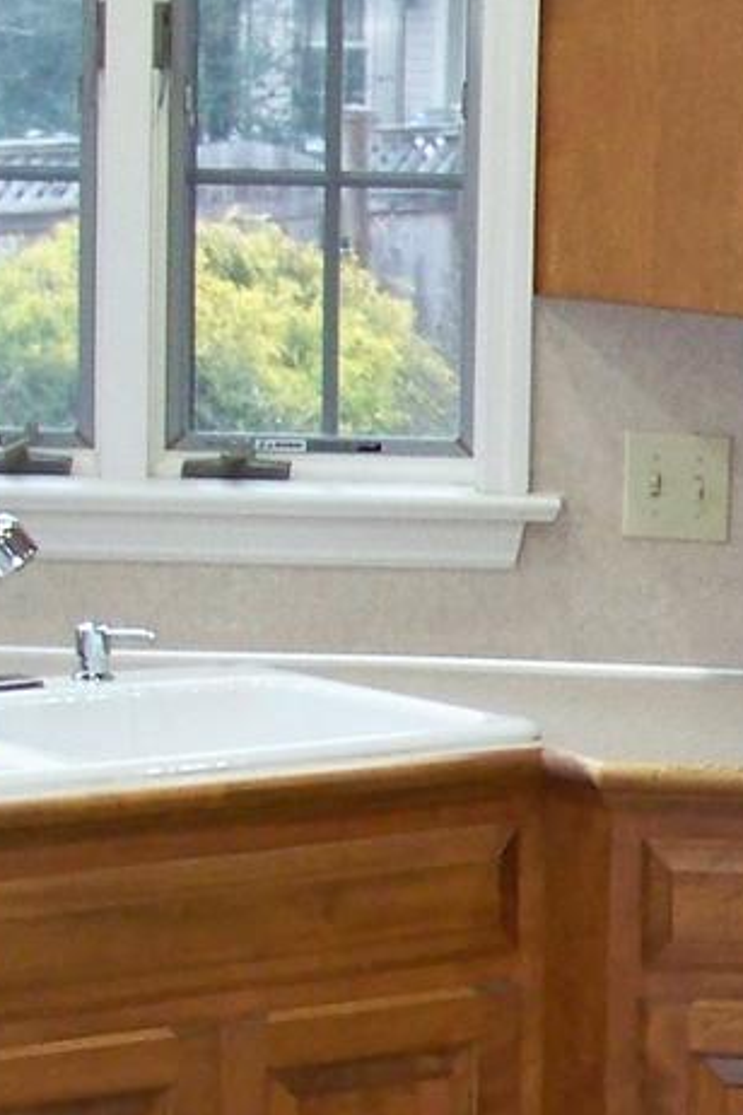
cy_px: 886
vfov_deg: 13.4
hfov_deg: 8.8
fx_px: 4705
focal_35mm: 152
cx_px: 1163
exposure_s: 1/30
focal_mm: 5.85
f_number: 2.8
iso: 200
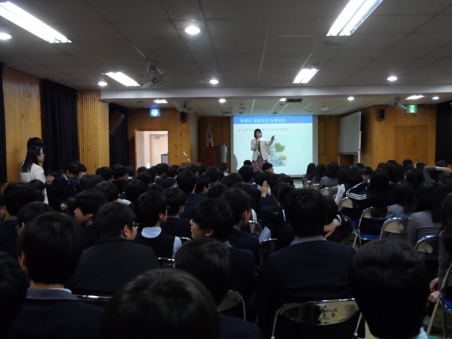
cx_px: 226
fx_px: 418
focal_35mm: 32
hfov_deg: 56.8
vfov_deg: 44.2
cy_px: 170
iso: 320
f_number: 3.4
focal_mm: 5.3
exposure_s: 1/45
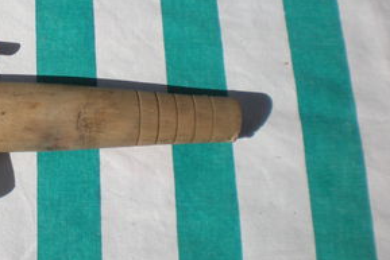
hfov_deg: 23.5
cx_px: -13
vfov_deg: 16.5
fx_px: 889
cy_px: 50
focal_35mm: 82
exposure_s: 1/958
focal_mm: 6.3
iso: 64
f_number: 4.6
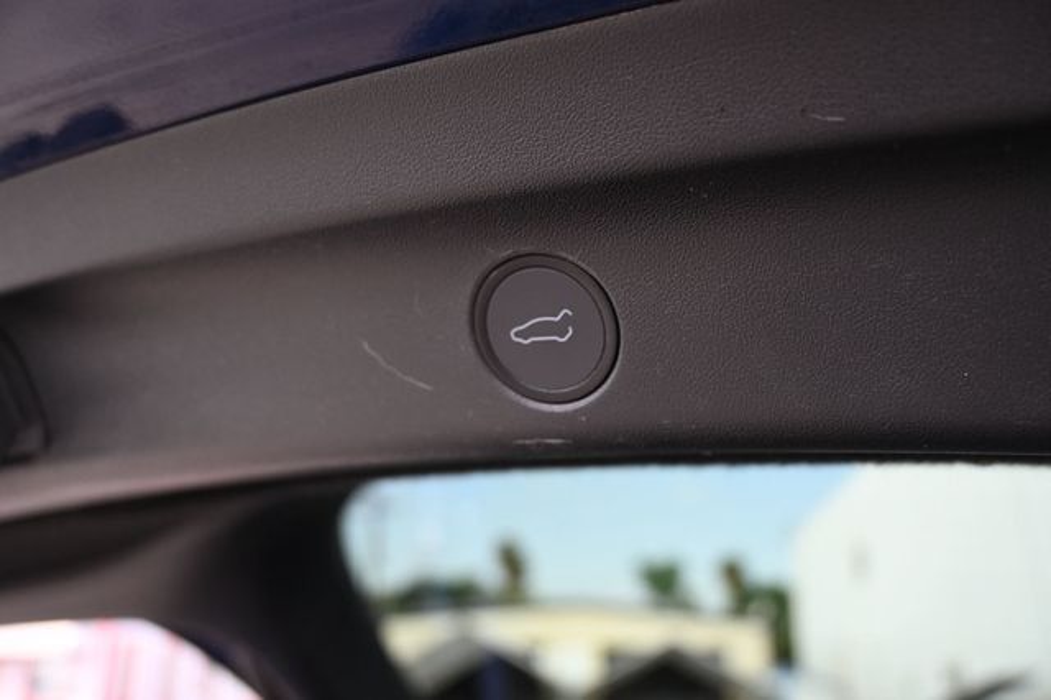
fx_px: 941
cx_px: 526
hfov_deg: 58.4
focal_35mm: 32
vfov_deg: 40.8
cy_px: 350
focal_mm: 21.5
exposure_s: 1/125
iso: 450
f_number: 4
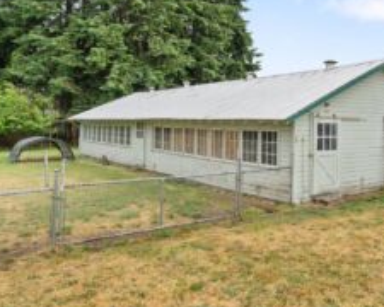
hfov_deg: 49.5
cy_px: 124
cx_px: 287
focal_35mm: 35
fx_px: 398
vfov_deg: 42.0
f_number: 10
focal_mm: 21
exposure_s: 1/20
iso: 160
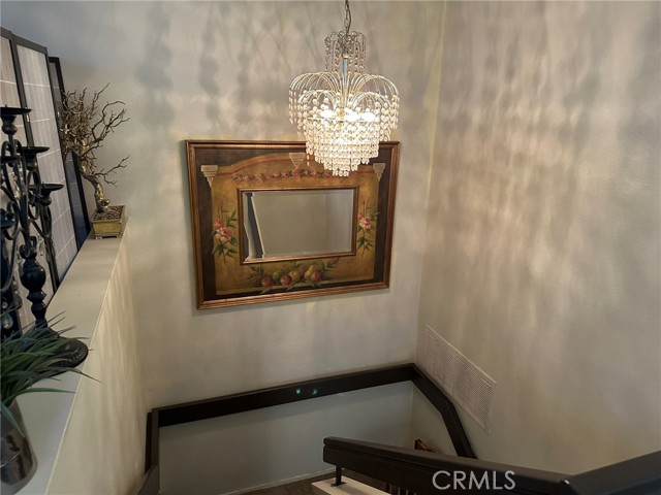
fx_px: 458
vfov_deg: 56.8
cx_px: 330
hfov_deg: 71.6
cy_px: 248
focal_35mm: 24
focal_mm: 6.86
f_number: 1.78
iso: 640
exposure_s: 1/40
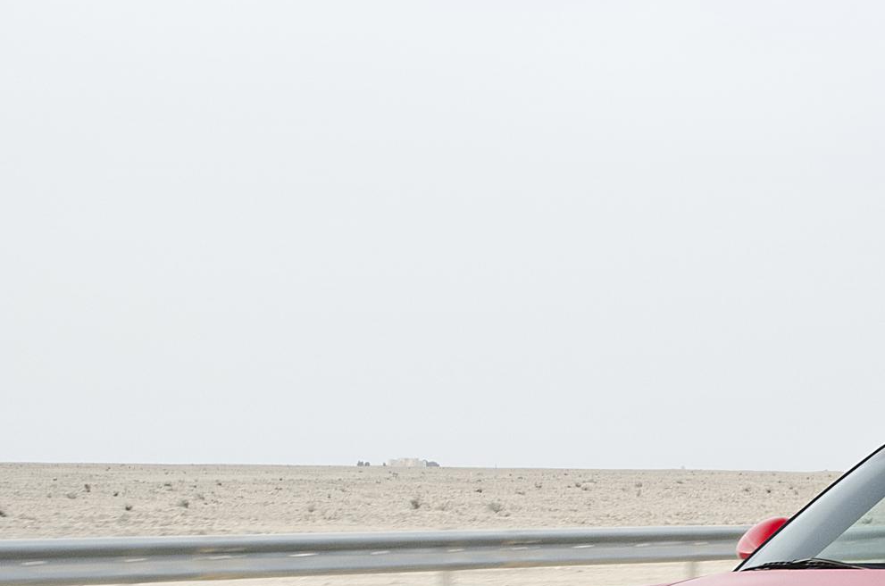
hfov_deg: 20.8
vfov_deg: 13.8
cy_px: 598
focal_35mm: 97
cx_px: 743
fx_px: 2379
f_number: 5.6
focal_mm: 26
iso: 640
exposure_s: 1/125
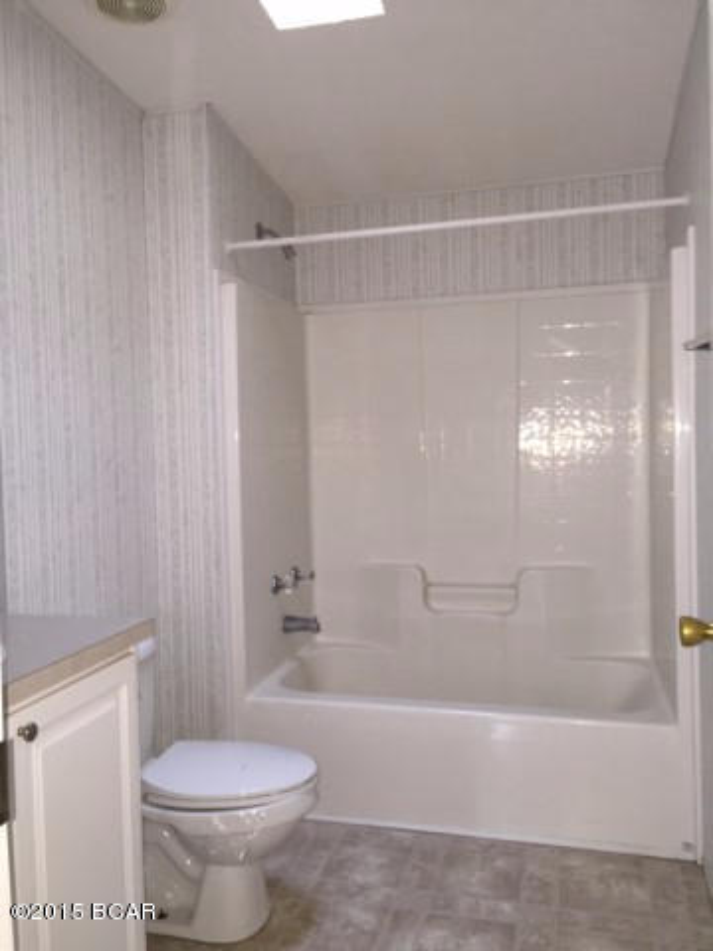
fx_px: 796
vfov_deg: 61.7
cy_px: 476
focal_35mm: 29
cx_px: 356
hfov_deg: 48.2
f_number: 2.2
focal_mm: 4.15
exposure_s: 1/17
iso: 125
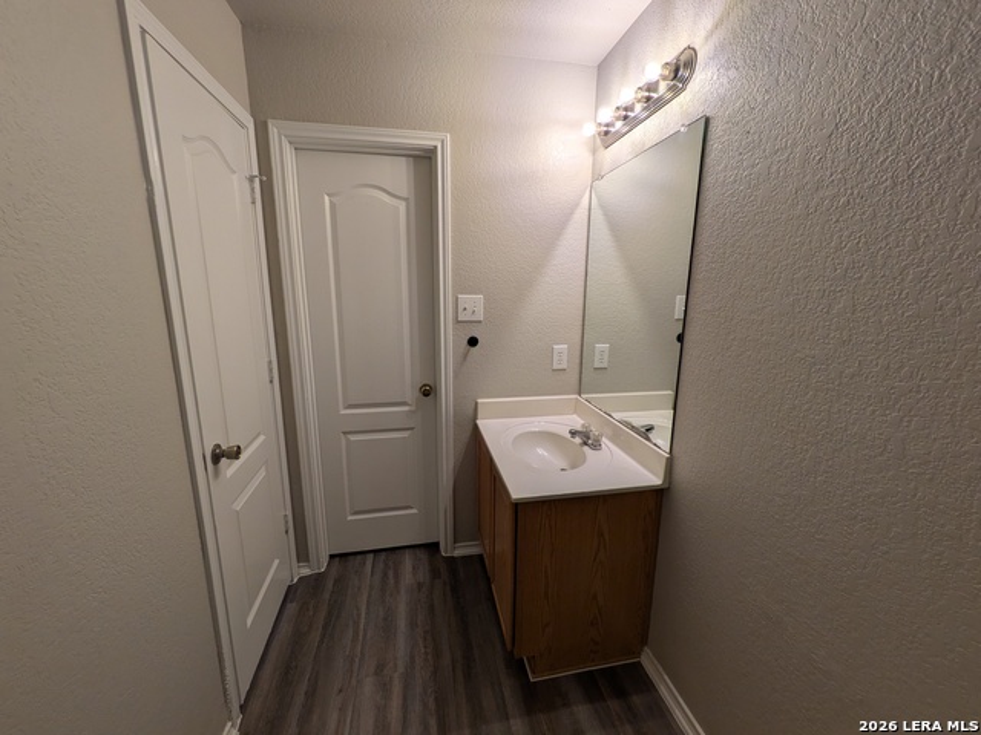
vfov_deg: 85.7
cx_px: 490
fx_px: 397
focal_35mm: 14
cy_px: 368
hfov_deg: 102.1
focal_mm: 1.83
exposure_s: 1/120
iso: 54
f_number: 2.2
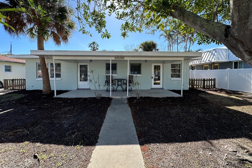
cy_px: 75
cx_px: 126
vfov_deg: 77.1
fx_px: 105
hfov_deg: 100.4
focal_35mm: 15
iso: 40
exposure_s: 1/807
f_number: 2.2
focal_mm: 2.22
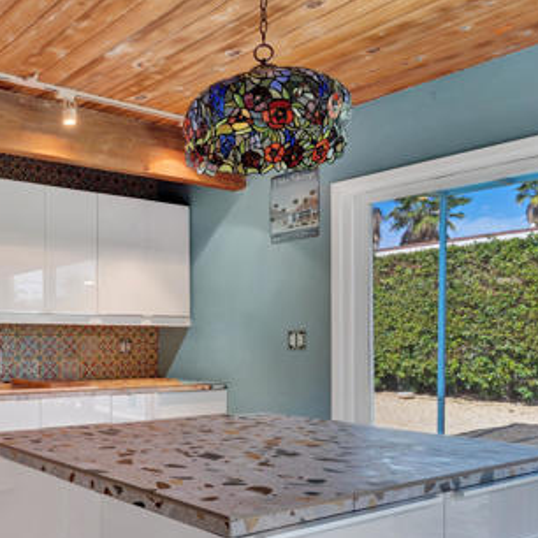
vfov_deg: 50.2
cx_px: 14
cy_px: 359
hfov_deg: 44.4
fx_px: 563
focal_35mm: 32
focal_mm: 18
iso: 100
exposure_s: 1/4
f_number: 11
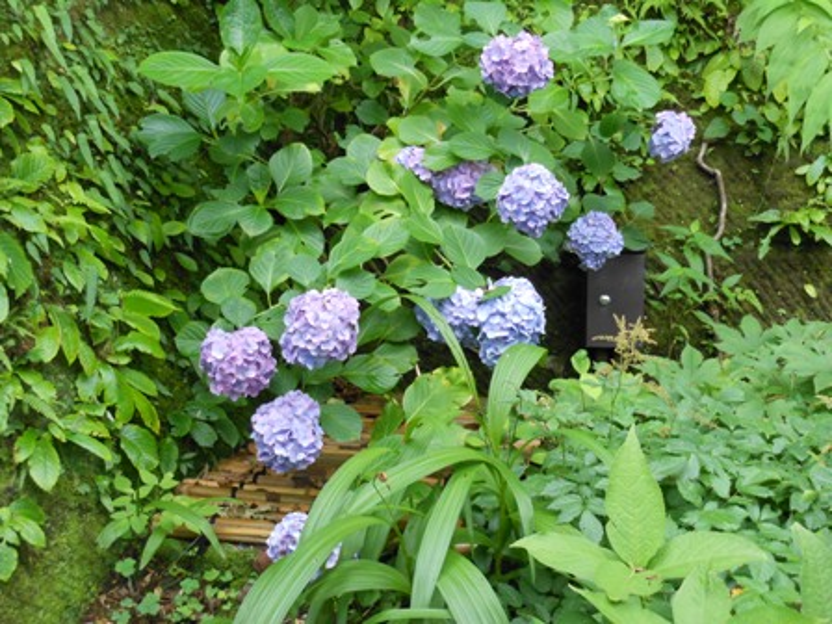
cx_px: 416
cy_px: 312
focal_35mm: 45
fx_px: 1082
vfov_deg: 32.2
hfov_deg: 42.1
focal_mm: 8.1
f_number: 4.6
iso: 320
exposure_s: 1/30
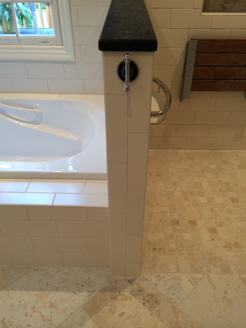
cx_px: 123
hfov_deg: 46.8
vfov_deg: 60.0
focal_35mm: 30
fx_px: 284
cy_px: 164
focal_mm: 4.12
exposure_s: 1/30
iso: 40
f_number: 2.2
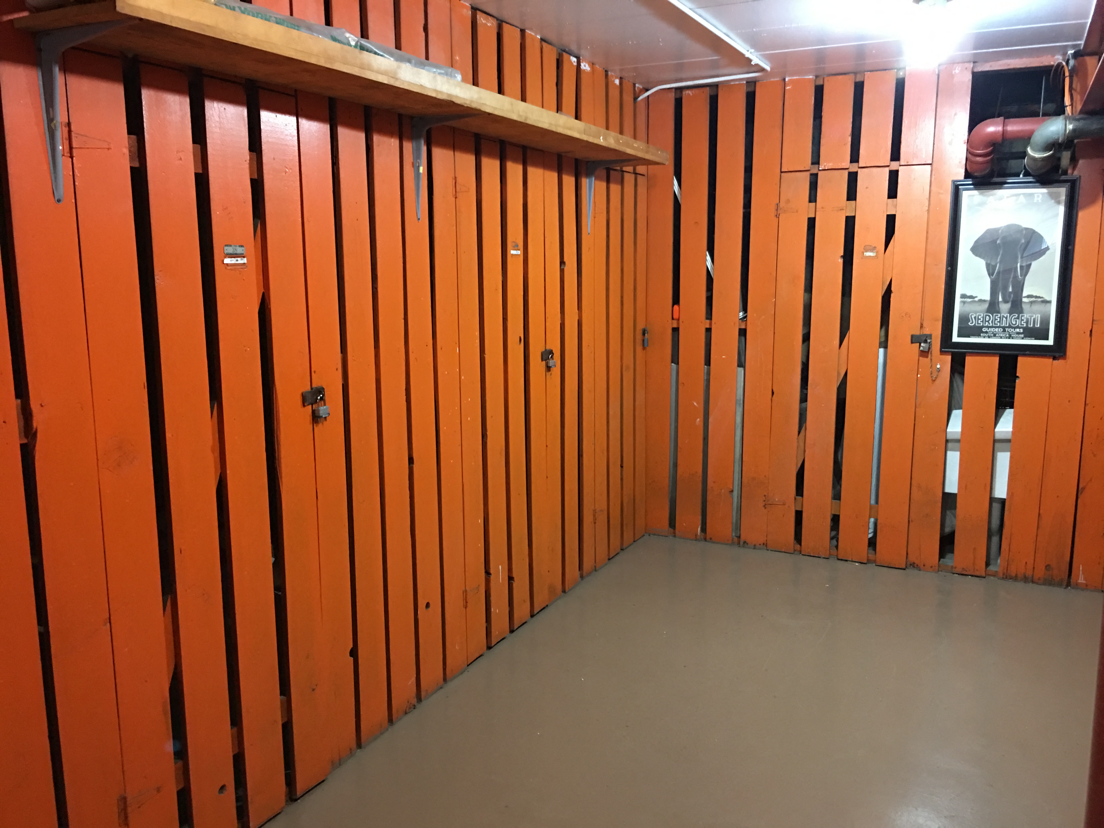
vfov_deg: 48.2
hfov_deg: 61.7
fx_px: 925
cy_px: 414
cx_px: 552
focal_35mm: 29
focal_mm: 4.15
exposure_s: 1/4
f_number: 2.2
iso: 50
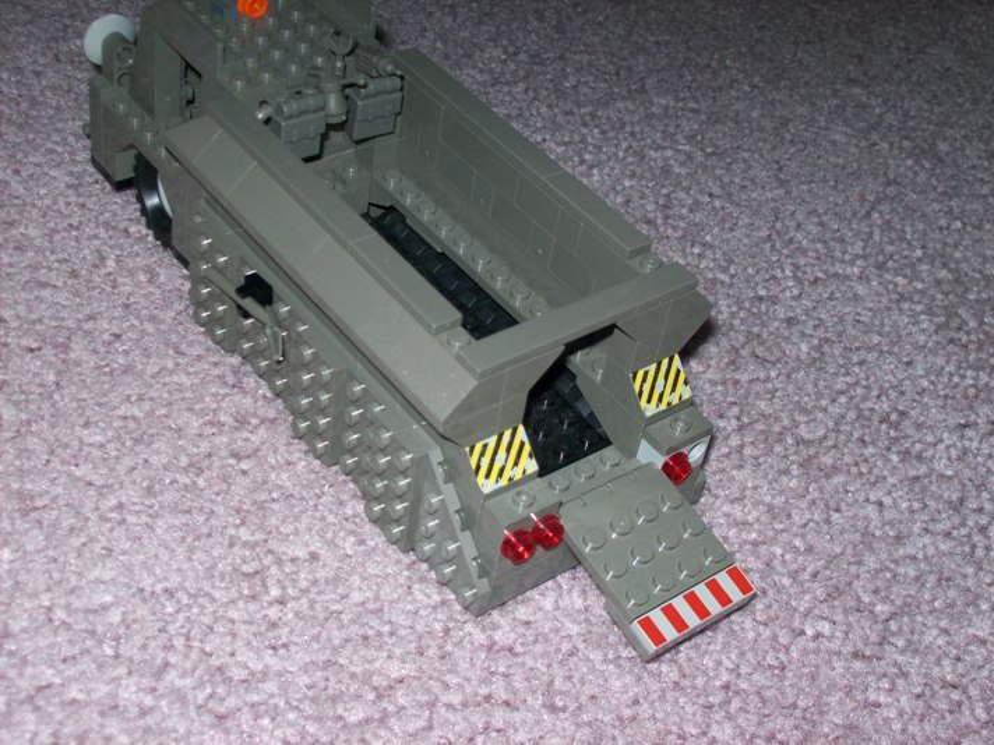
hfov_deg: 34.3
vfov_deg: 26.1
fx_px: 1608
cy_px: 372
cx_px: 497
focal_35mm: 56
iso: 80
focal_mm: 9.4
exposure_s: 1/84.5
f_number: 3.4
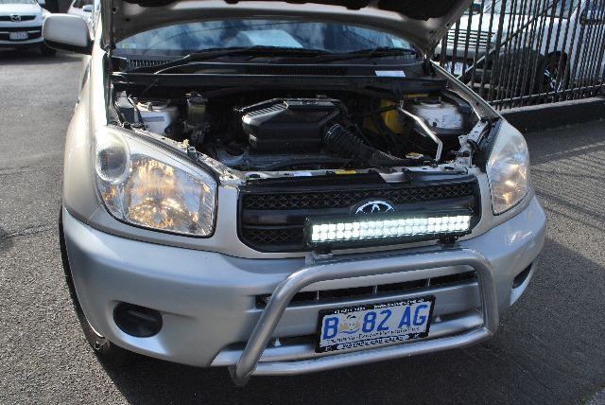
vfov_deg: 40.0
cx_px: 302
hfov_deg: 57.2
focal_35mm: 33
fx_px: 555
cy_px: 202
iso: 100
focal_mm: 22
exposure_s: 1/320
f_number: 9
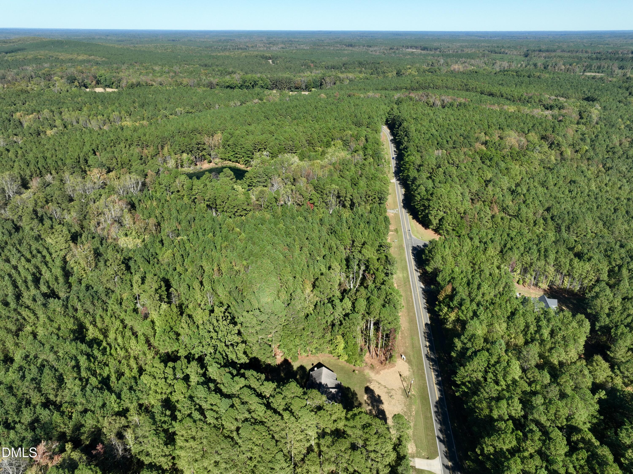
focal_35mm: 24
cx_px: 316
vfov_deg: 56.8
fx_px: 439
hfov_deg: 71.6
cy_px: 237
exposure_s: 1/200
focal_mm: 12.29
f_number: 8
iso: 100
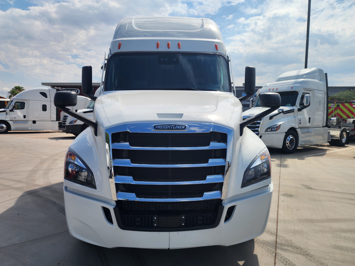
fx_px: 236
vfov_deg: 58.9
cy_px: 133
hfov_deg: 73.9
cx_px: 178
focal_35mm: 23
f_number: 1.8
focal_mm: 6.4
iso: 12
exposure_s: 1/1973
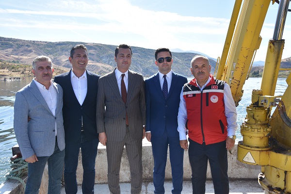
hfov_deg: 53.1
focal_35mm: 36
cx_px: 146
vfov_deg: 36.9
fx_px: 291
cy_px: 97
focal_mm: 24
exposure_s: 1/250
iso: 100
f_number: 7.1
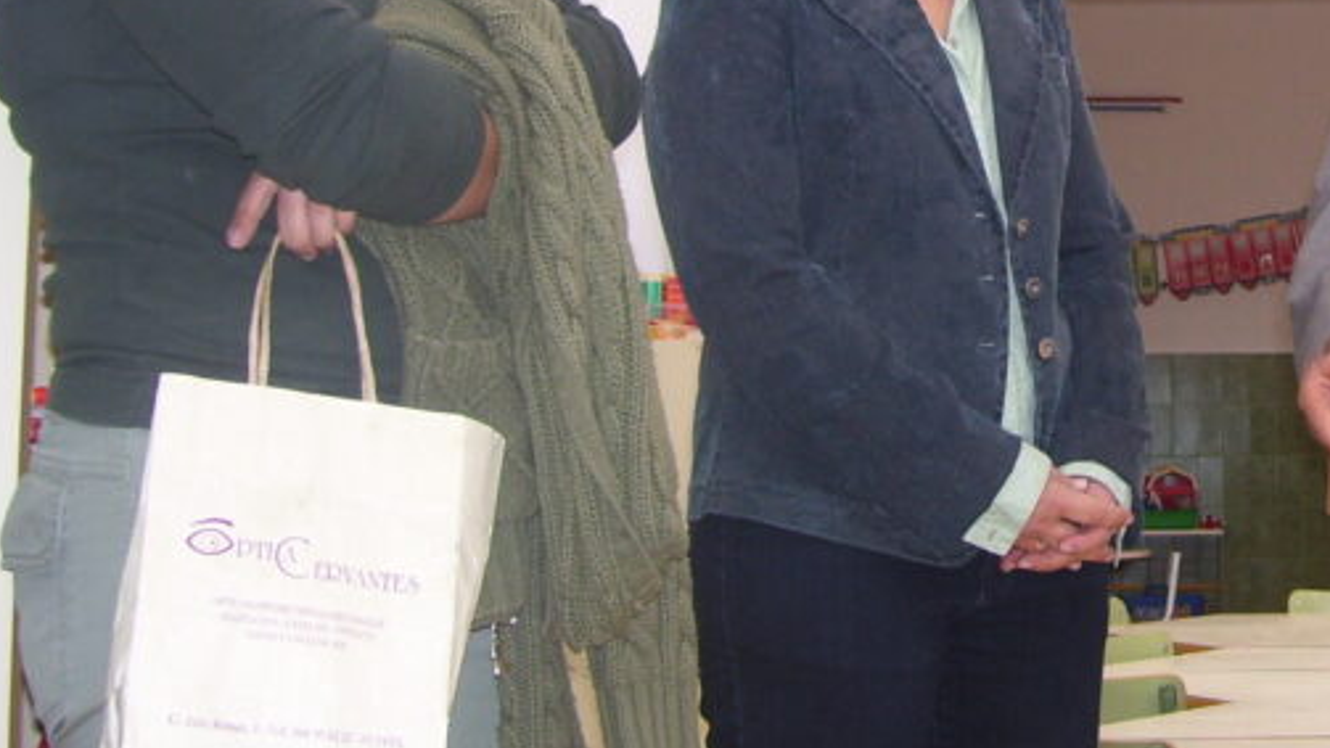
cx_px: 1166
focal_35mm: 77
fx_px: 2716
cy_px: 50
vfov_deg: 15.5
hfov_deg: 26.7
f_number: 2.7
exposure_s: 1/60
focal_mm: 6
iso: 80
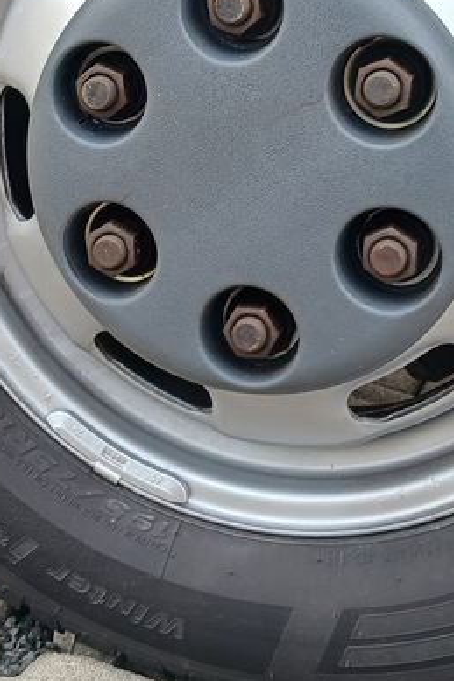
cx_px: 205
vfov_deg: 26.6
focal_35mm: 74
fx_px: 1401
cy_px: 100
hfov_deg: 18.4
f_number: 1.8
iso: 25
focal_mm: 4
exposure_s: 1/50
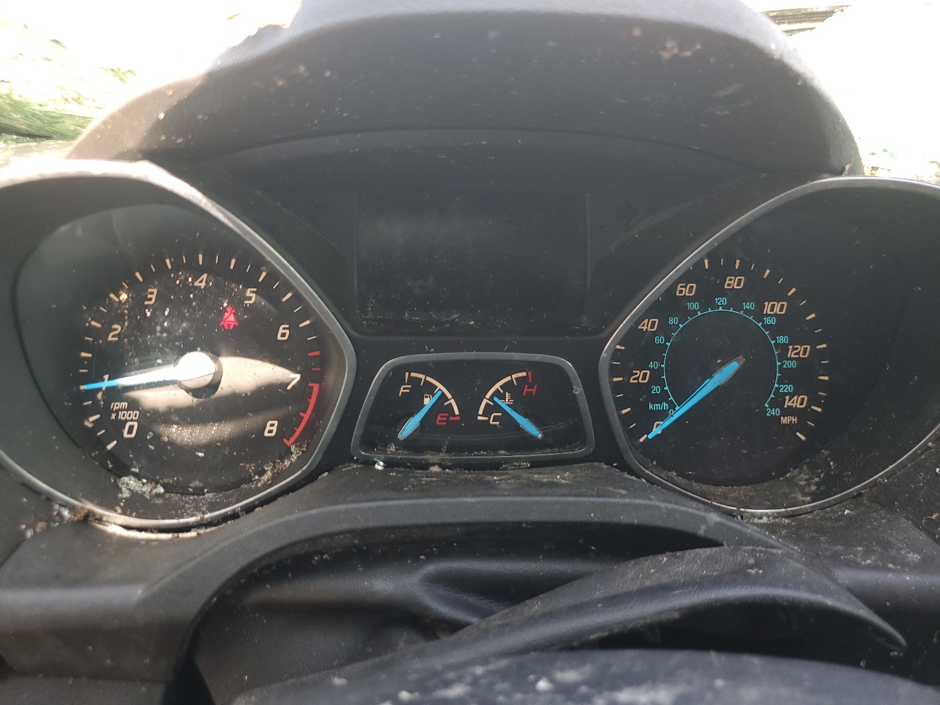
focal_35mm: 26
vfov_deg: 53.1
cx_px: 470
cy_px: 352
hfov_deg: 67.3
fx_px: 706
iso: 50
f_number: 1.5
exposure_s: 1/152
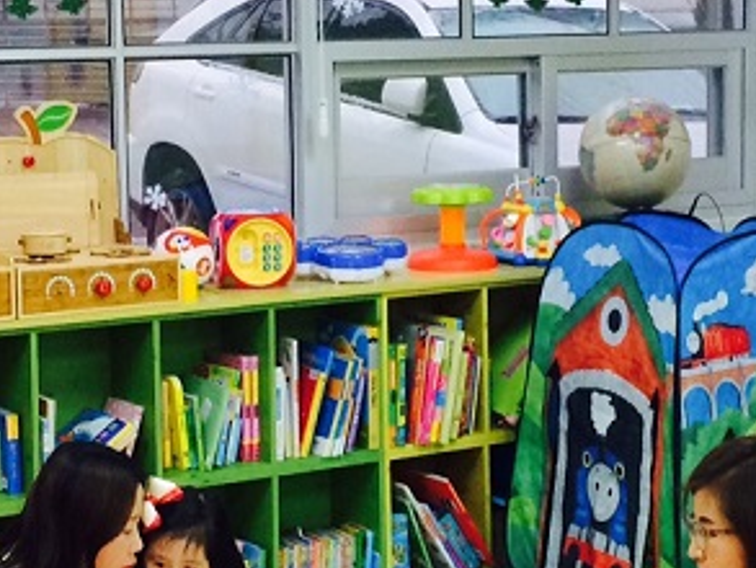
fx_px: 2119
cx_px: 395
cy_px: 259
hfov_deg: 20.2
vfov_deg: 15.3
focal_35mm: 97
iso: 50
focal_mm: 4.15
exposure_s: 1/30
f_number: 2.2
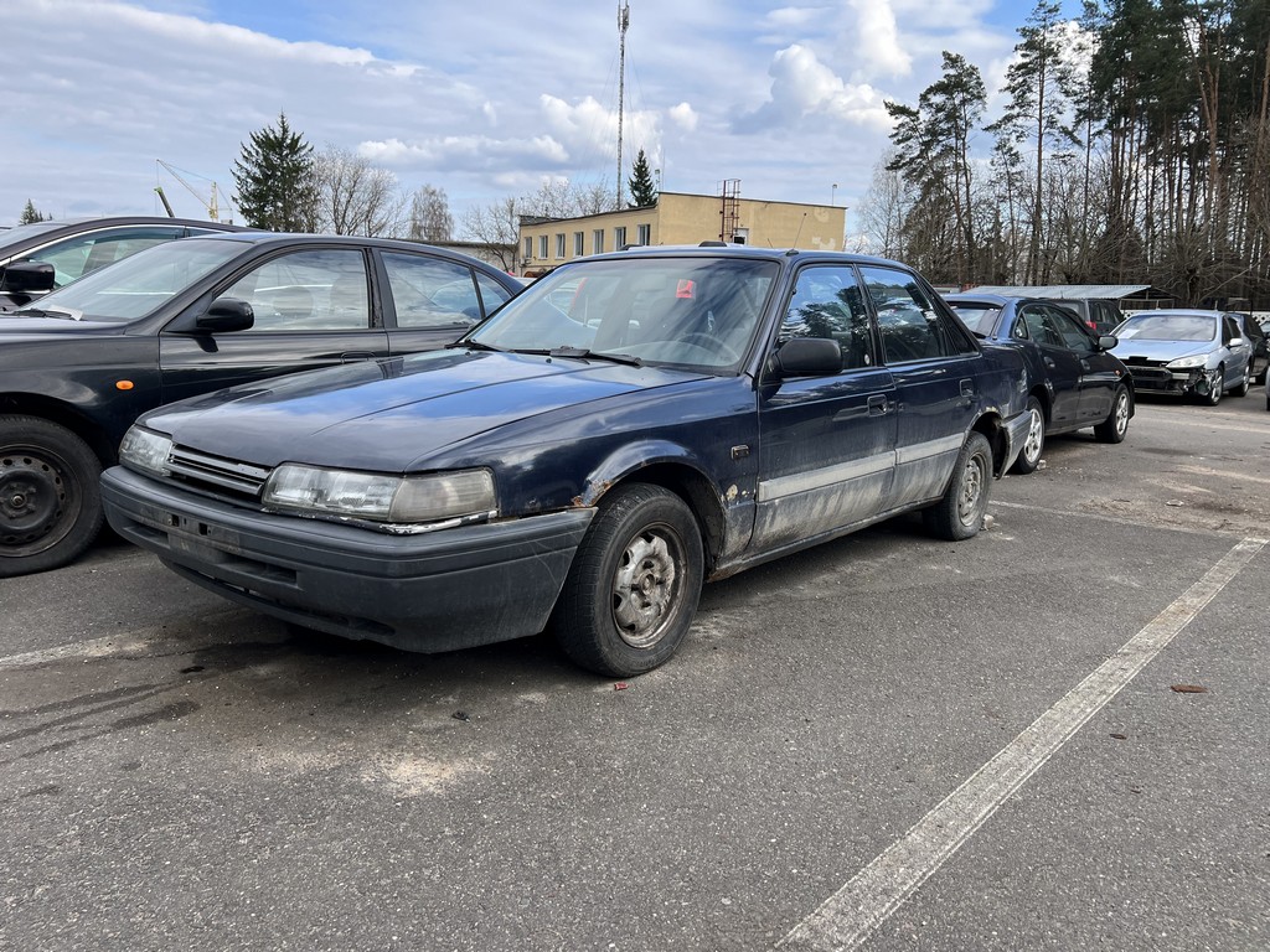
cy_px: 476
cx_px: 635
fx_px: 954
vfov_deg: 53.1
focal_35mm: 26
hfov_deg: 67.3
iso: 50
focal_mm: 5.7
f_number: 1.5
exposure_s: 1/1147
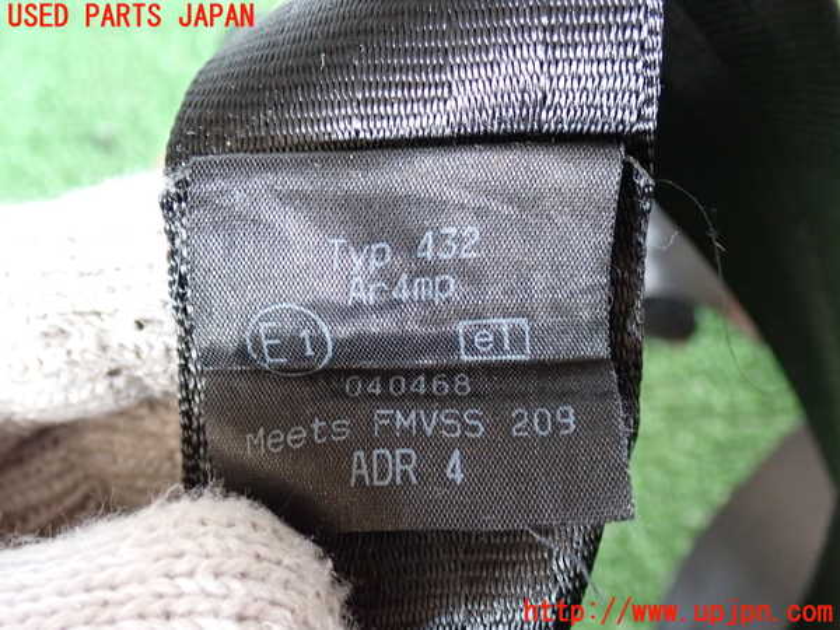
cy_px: 315
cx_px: 420
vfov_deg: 35.1
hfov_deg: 45.8
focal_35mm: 41
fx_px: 995
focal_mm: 7.31
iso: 640
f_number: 2.8
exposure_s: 1/40
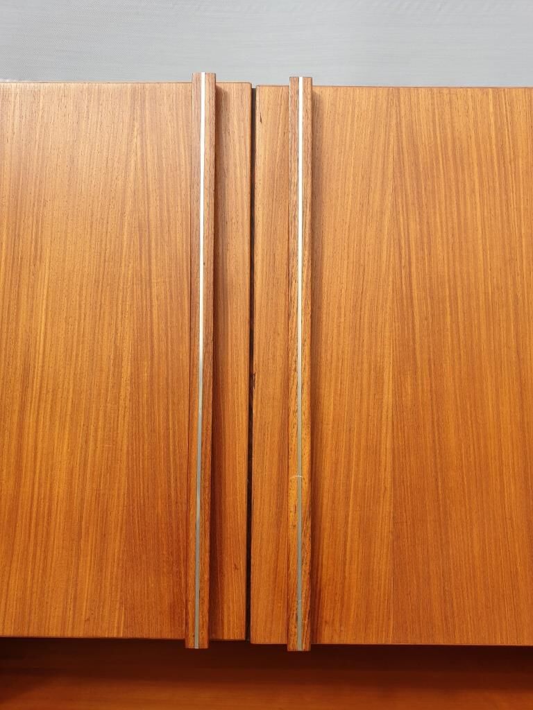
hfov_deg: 53.1
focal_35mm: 26
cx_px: 266
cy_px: 355
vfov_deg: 67.3
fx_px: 534
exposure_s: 1/456
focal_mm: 4.3
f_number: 2.4
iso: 50
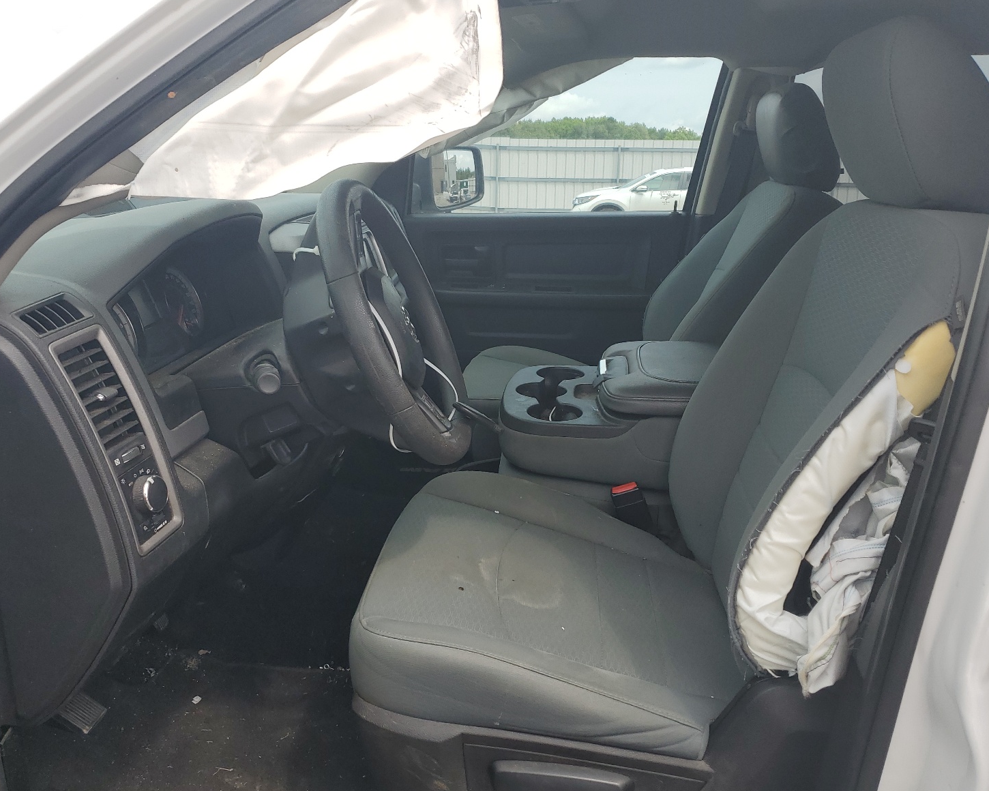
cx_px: 492
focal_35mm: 28
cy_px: 407
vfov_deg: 51.5
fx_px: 820
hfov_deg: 62.2
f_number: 1.5
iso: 50
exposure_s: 1/1667
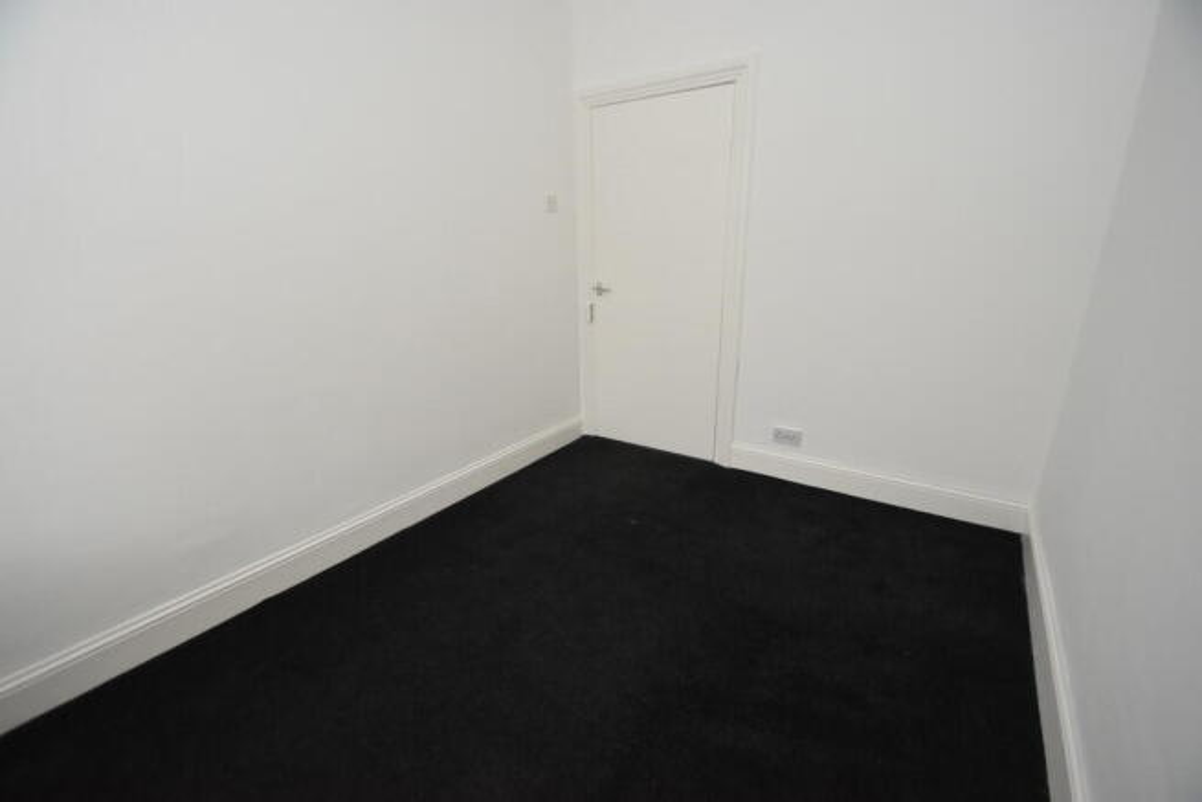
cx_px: 601
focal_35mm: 15
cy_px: 401
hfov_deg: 100.4
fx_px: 501
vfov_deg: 77.4
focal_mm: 10
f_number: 3.5
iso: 1400
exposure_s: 1/60
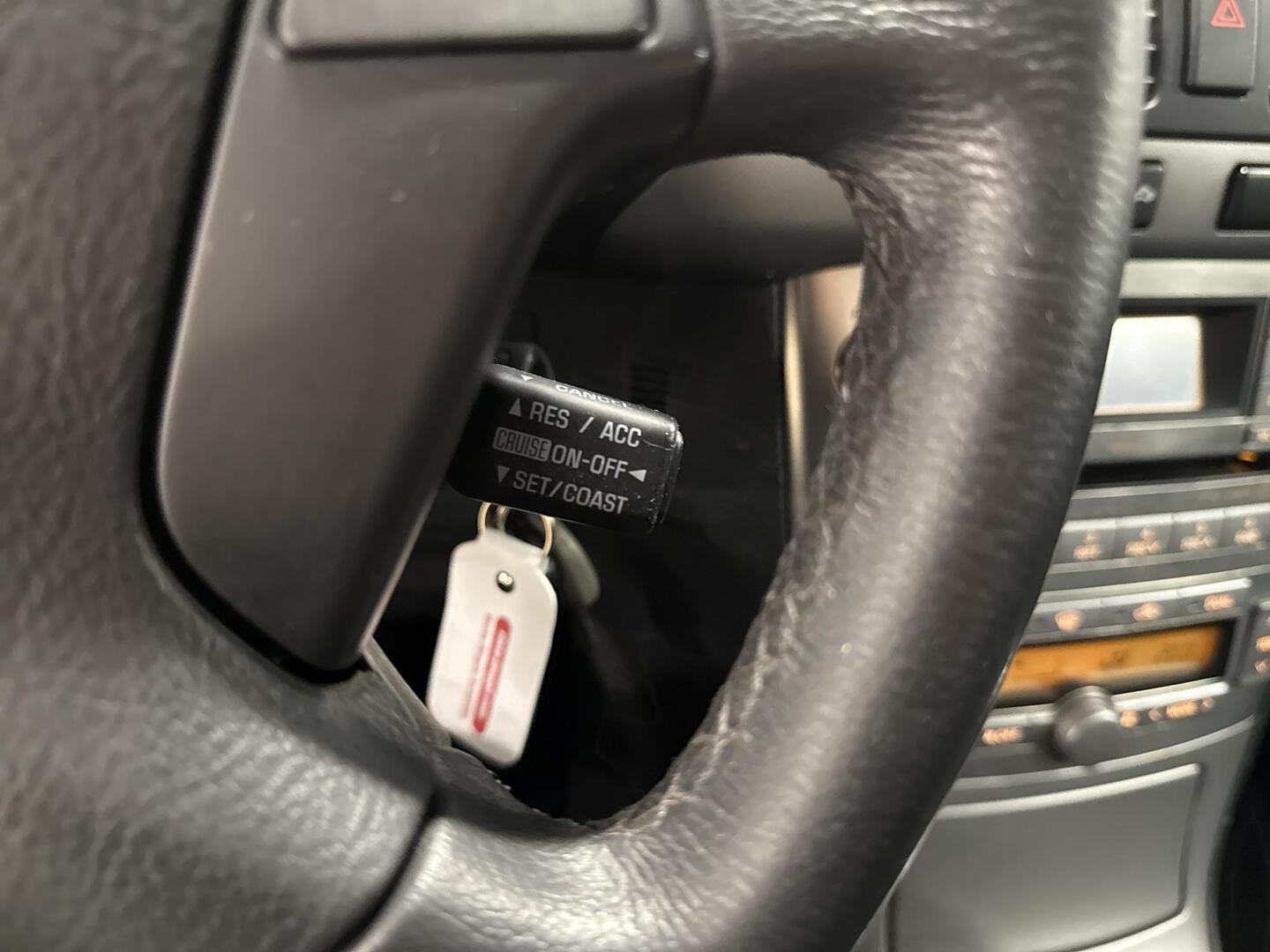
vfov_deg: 56.8
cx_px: 635
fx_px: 881
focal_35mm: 24
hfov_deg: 71.6
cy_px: 476
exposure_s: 1/36
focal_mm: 6.76
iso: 1000
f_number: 1.78
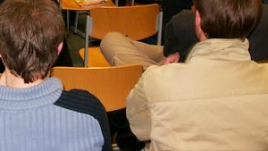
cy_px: -52
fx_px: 810
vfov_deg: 10.4
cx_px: 39
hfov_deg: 18.5
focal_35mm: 114
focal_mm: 10.2
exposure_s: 1/60
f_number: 3
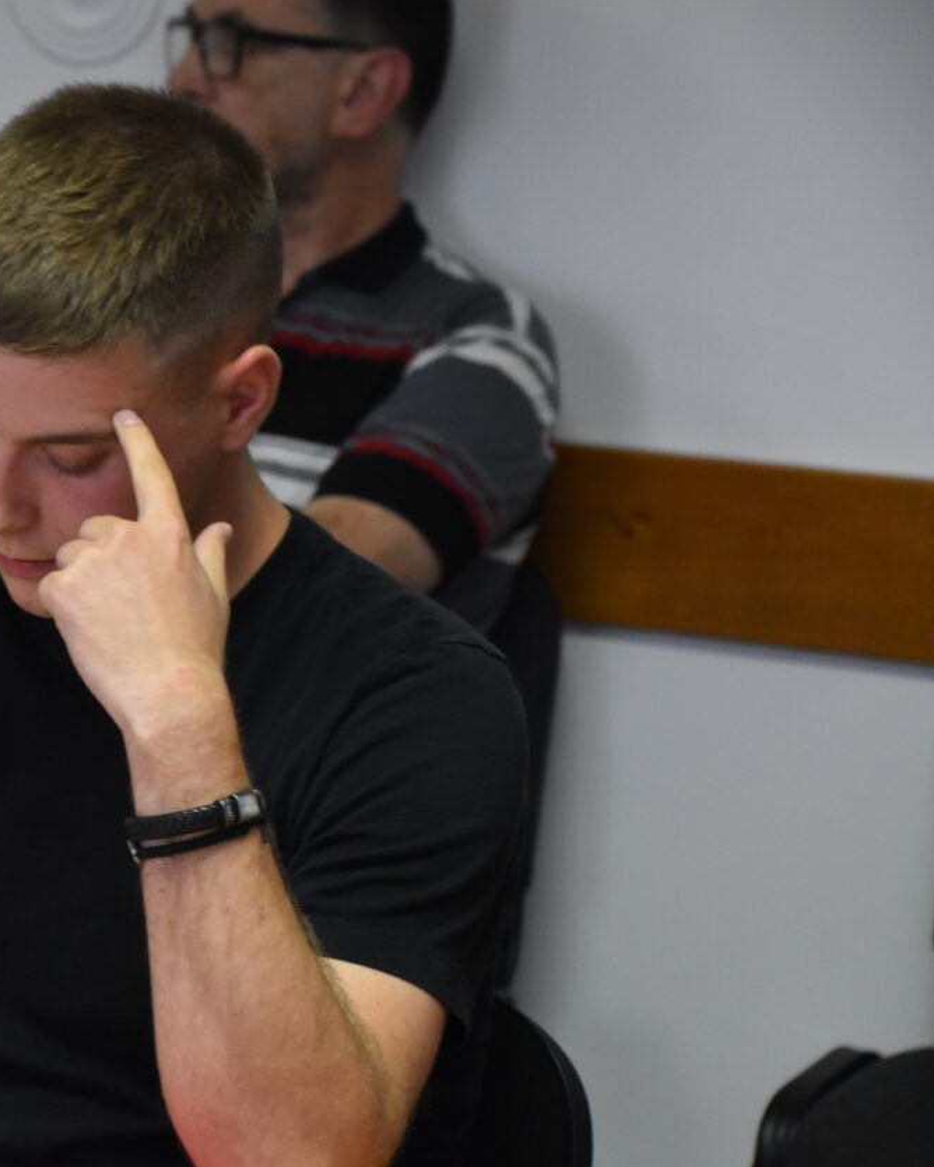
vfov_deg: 11.4
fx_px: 5874
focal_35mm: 170
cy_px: 583
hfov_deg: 9.1
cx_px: 78
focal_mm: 80
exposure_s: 1/125
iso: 2000
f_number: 5.3
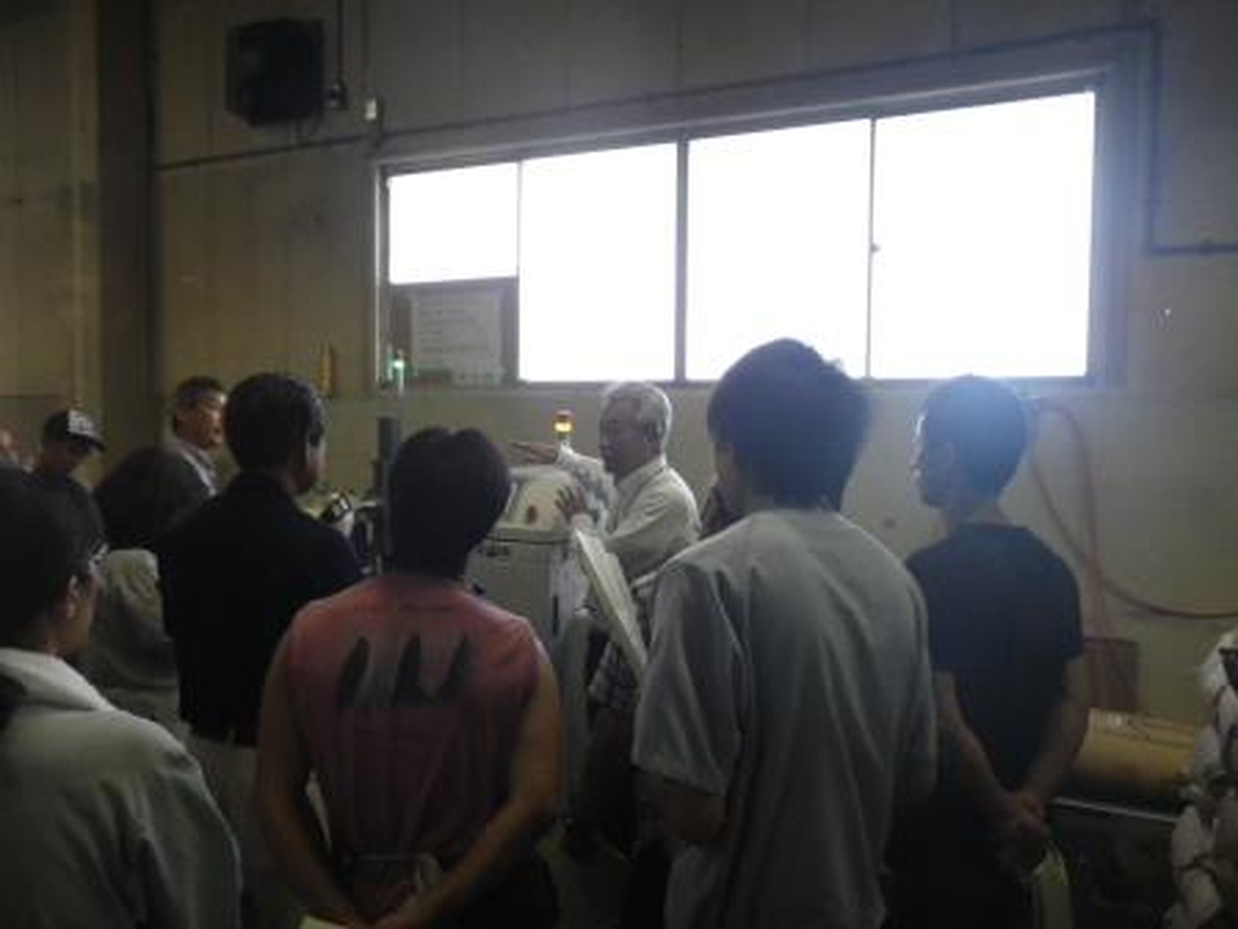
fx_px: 1001
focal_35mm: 28
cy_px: 464
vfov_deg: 49.7
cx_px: 619
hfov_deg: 63.4
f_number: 3.5
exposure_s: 1/50
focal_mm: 5
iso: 500
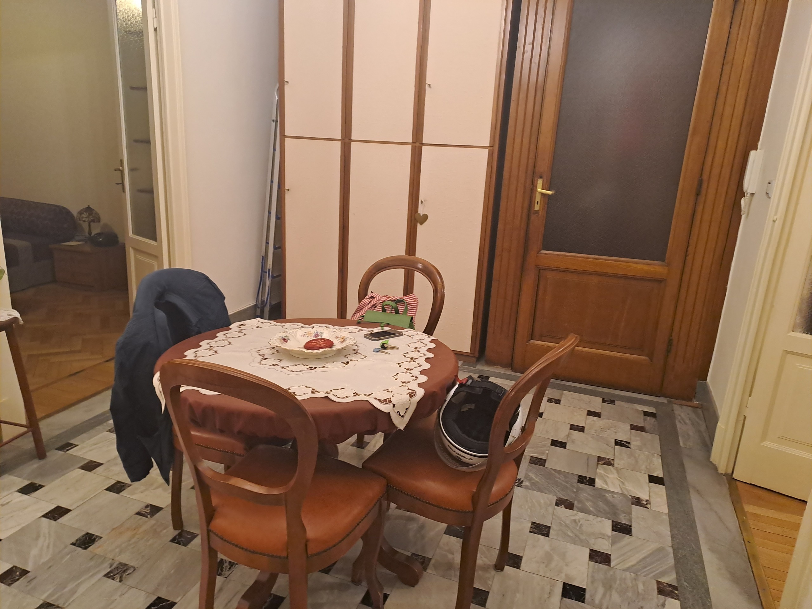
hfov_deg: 69.4
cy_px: 304
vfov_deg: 54.9
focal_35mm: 25
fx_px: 586
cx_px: 406
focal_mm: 4.65
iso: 400
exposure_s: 1/33
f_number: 1.8
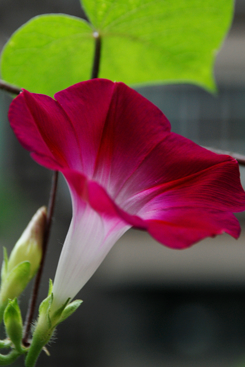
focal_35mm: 199
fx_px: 2028
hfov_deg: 6.9
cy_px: 145
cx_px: 104
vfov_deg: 10.3
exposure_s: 1/40
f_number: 5.6
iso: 200
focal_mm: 100
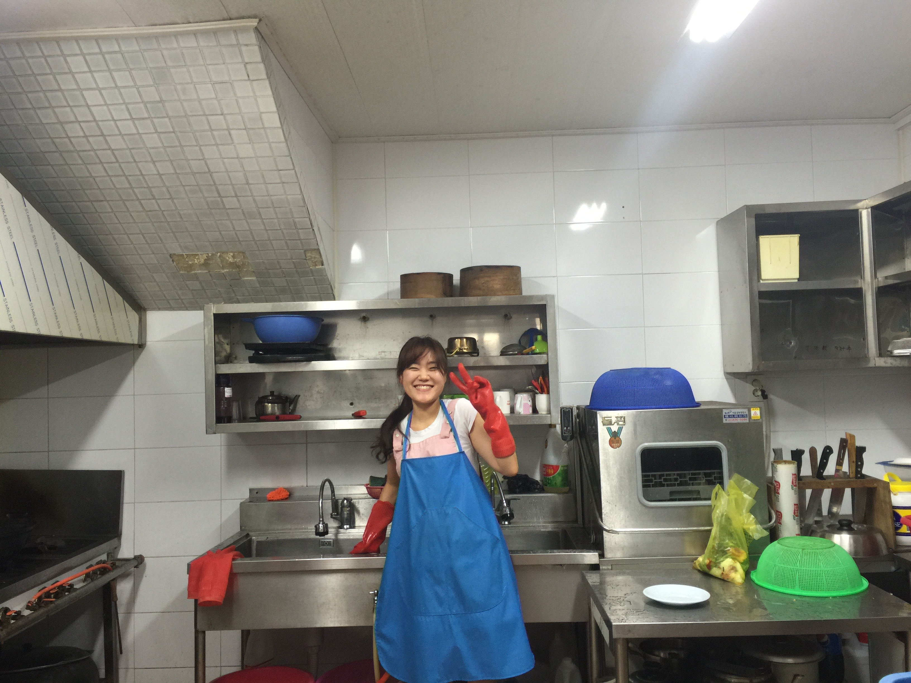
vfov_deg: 48.2
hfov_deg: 61.7
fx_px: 763
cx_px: 456
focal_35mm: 29
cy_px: 342
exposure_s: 1/15
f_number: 2.2
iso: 32
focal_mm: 4.15
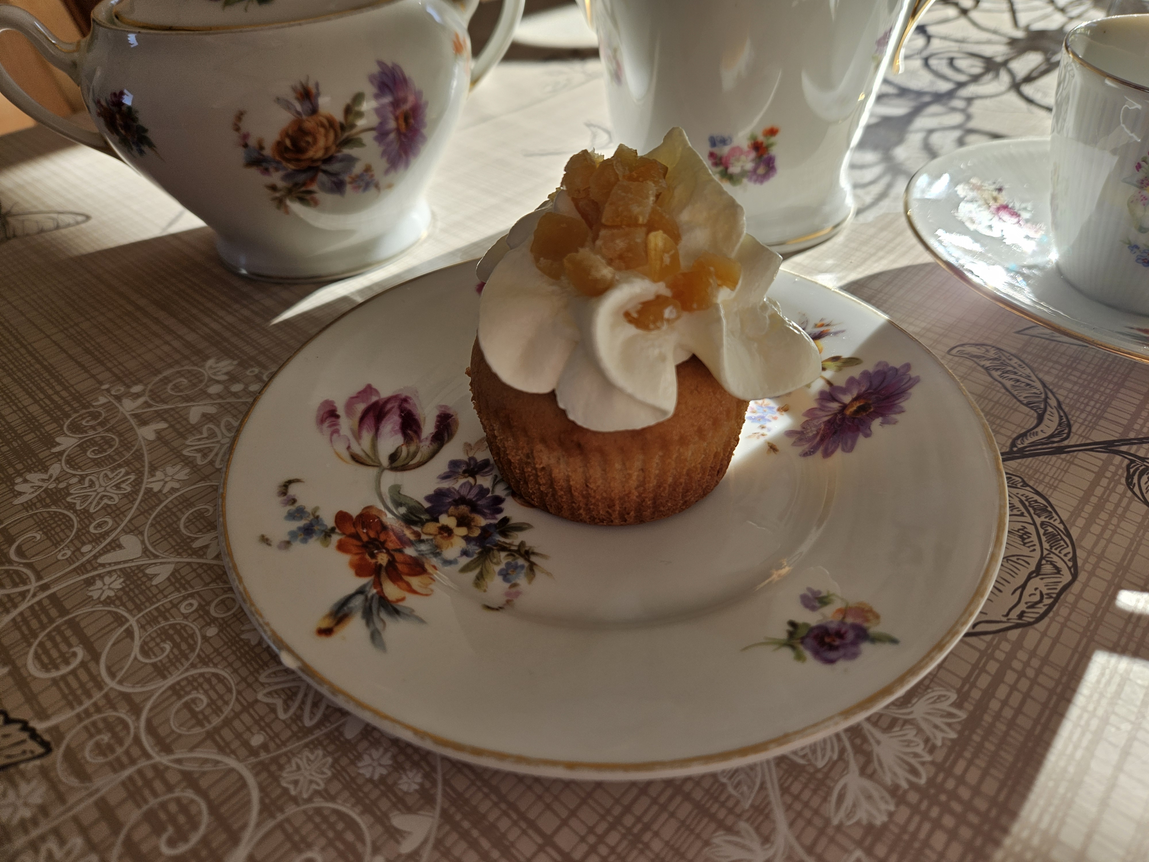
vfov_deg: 58.9
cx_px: 574
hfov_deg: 73.9
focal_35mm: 23
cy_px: 431
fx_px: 763
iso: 25
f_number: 1.8
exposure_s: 1/320
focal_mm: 5.4
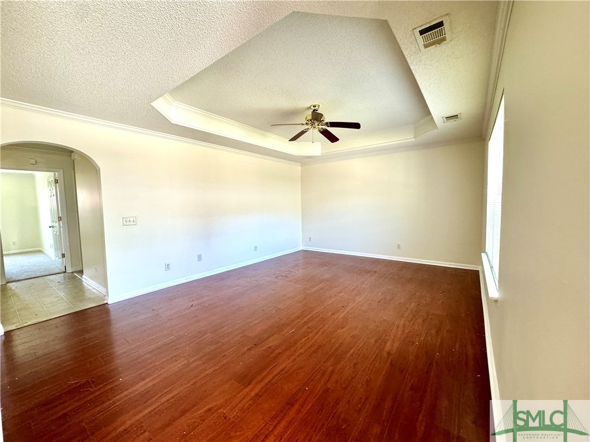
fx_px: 239
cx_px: 295
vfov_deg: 85.7
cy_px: 221
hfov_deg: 102.1
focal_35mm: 14
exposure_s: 1/60
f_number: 2.2
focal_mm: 2.22
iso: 250
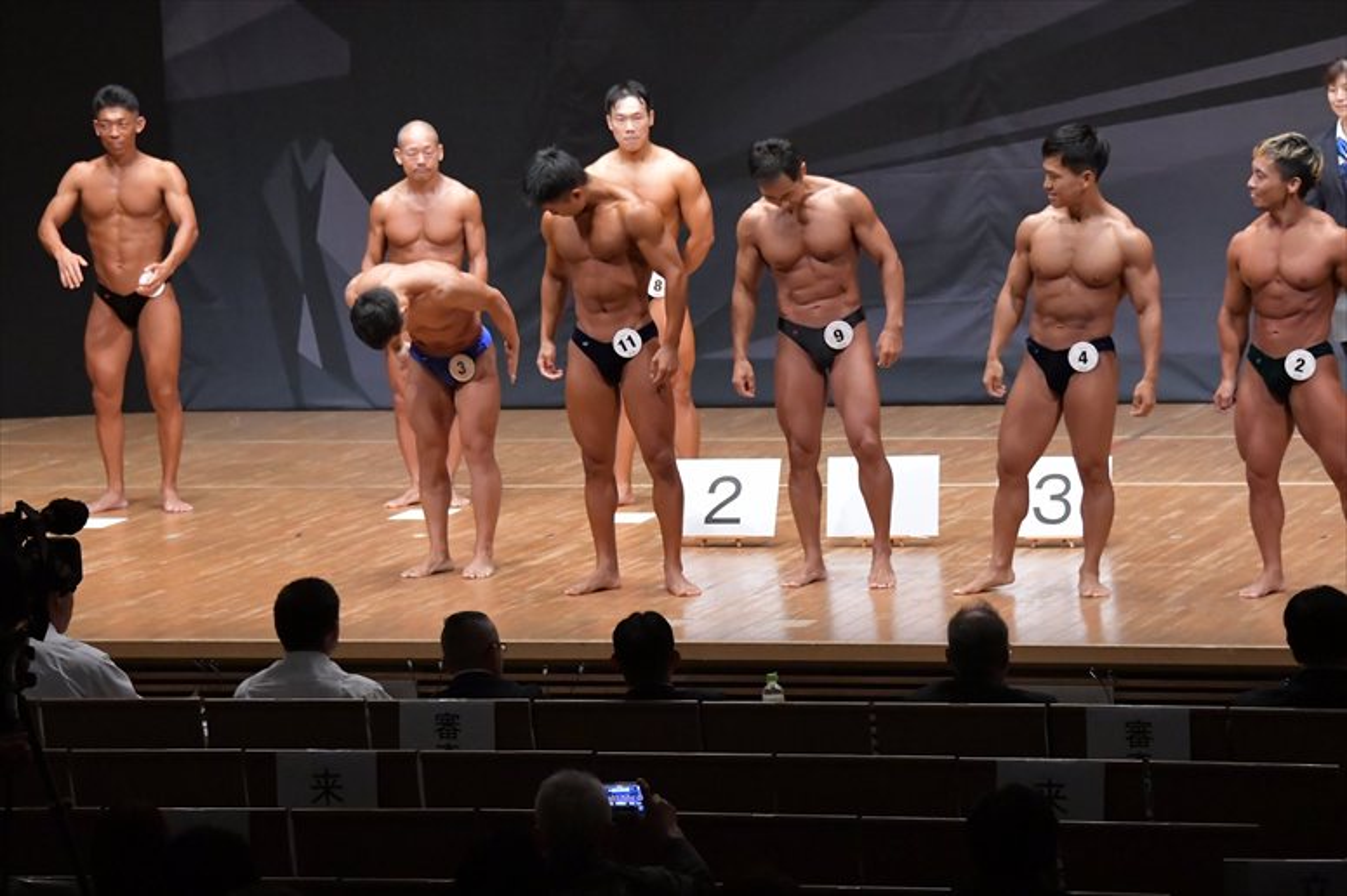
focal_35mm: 157
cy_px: 448
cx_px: 674
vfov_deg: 8.7
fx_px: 5872
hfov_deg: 13.1
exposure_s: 1/400
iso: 8000
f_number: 5.6
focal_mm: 105
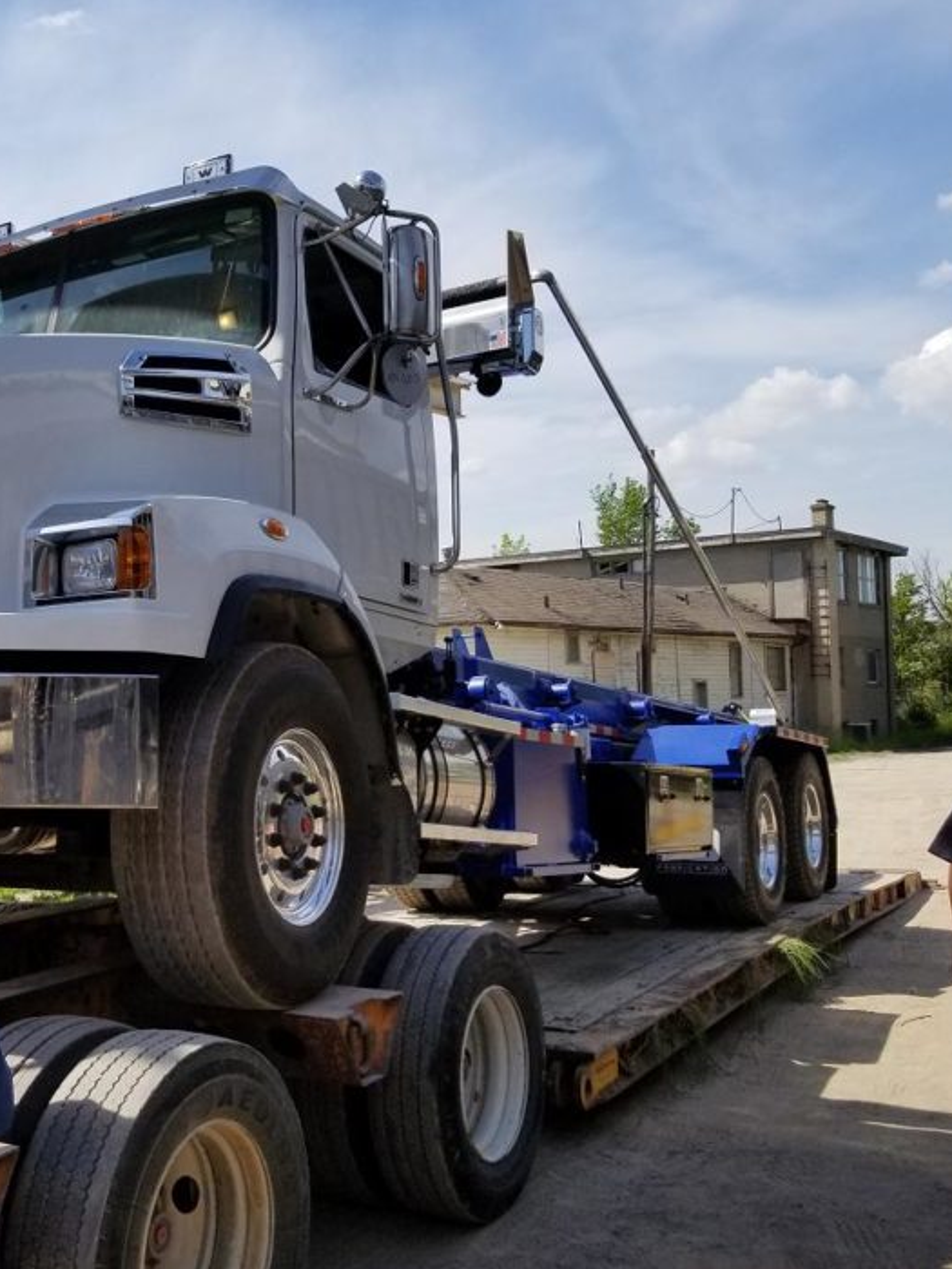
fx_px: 1393
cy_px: 663
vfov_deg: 49.0
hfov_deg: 36.2
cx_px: 165
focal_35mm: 38
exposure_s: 1/2712
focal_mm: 4.3
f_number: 1.7
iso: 50
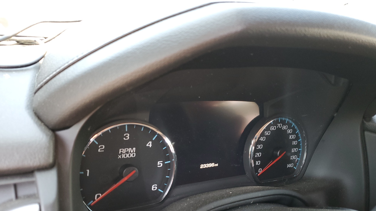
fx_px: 289
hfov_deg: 66.1
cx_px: 191
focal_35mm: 29
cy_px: 142
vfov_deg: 39.7
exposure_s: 1/60.2
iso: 89
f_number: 1.5
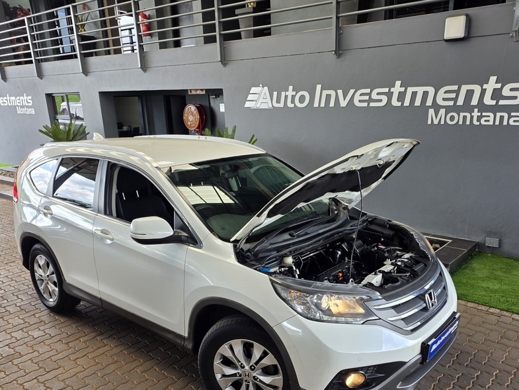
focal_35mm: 30
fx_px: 450
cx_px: 283
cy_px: 247
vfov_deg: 46.3
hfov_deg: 59.9
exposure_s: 1/100
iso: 25
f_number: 1.7
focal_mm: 6.25
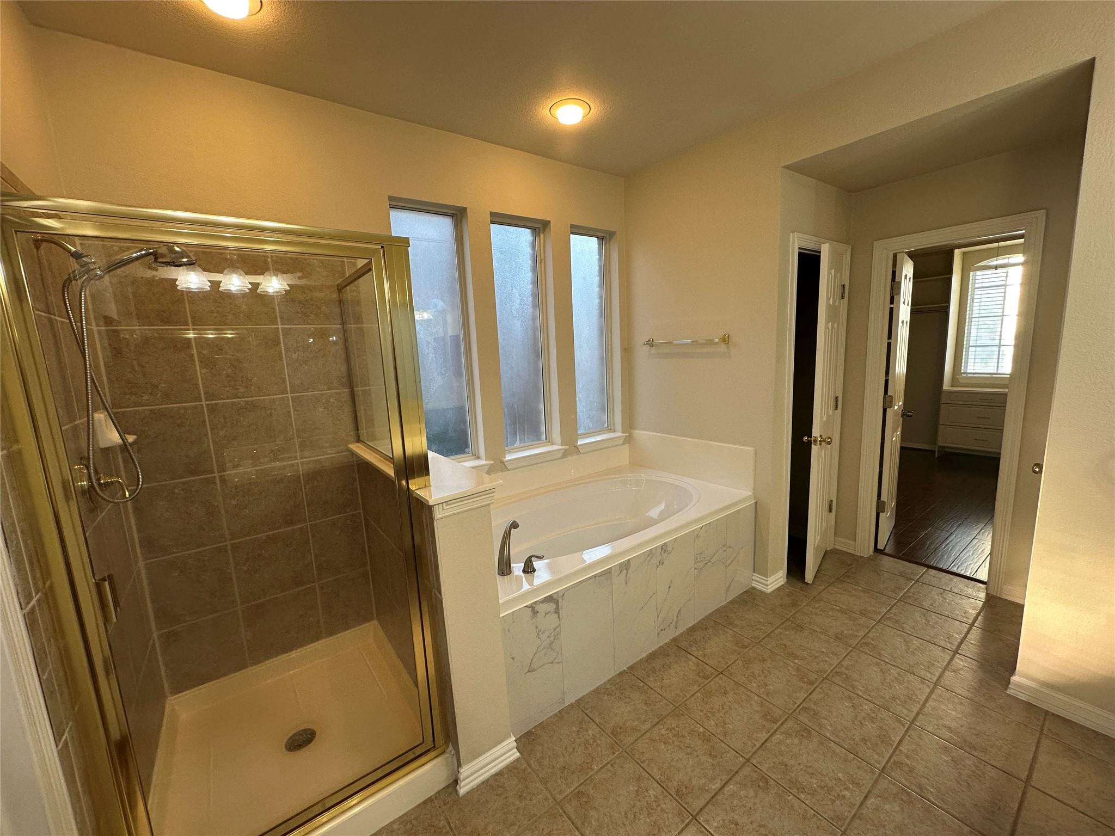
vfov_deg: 85.7
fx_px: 451
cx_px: 558
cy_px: 418
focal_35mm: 14
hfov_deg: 102.1
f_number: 2.2
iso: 125
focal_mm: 2.22
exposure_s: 1/120
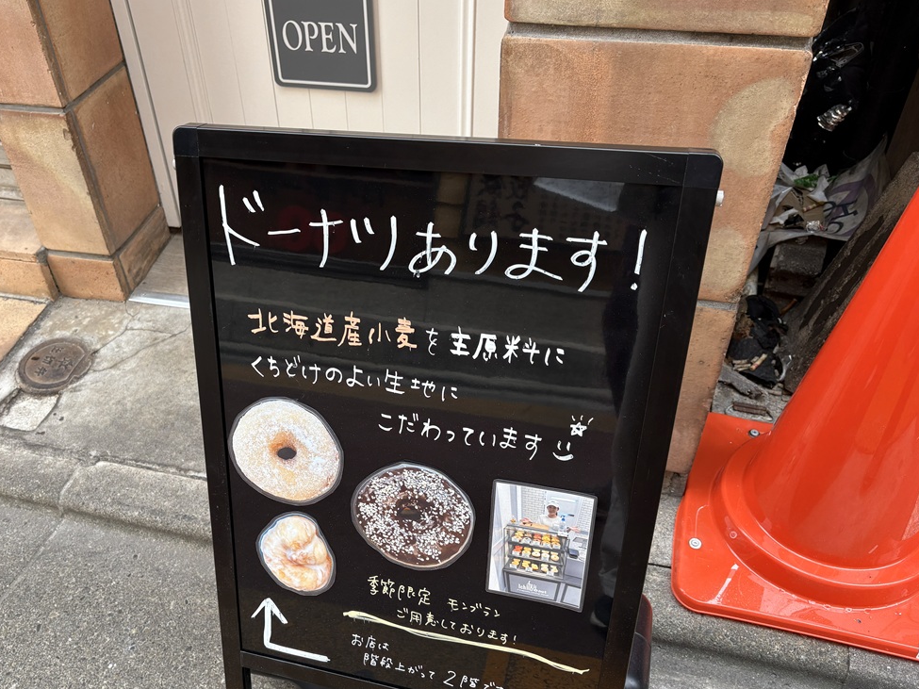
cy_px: 393
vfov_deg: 44.0
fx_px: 849
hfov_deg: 56.3
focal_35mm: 32
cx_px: 358
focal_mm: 5.96
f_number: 1.6
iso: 40
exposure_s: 1/122
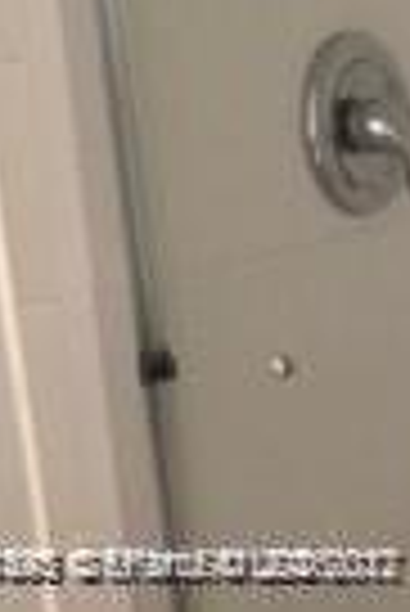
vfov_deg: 14.3
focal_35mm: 142
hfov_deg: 8.8
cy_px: 567
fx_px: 2419
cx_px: 964
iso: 125
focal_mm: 4.15
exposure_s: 1/30
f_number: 2.2
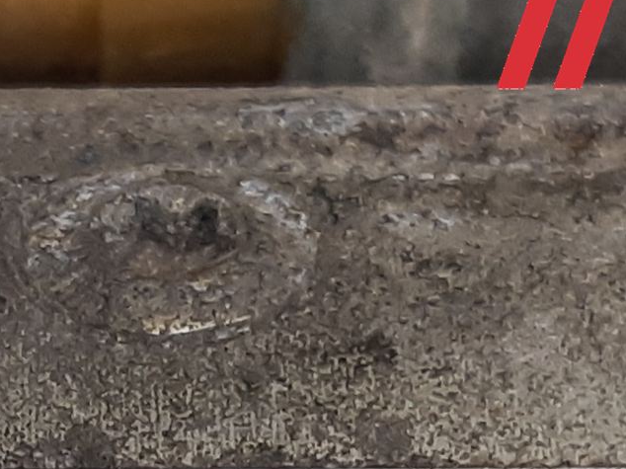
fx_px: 1518
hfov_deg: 22.8
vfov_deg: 16.2
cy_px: 680
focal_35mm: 84
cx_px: 92
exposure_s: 1/50
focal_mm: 3.93
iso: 100
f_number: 1.7
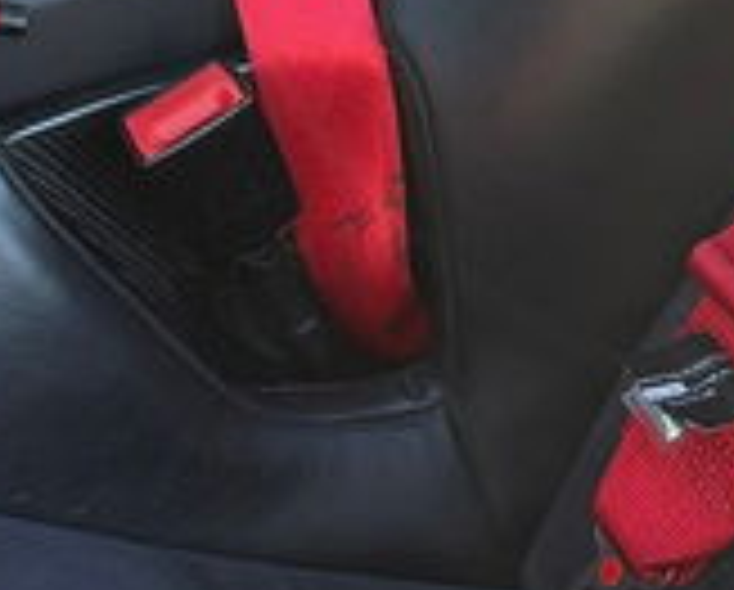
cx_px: 225
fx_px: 3460
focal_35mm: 159
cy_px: -243
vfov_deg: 9.5
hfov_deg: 12.1
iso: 50
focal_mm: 5.7
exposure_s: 1/121
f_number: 1.5
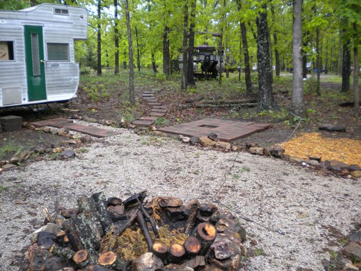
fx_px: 365
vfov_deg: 40.7
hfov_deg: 52.6
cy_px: 136
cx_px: 180
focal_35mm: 35
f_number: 3.1
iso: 105
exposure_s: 1/57.4
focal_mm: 6.3
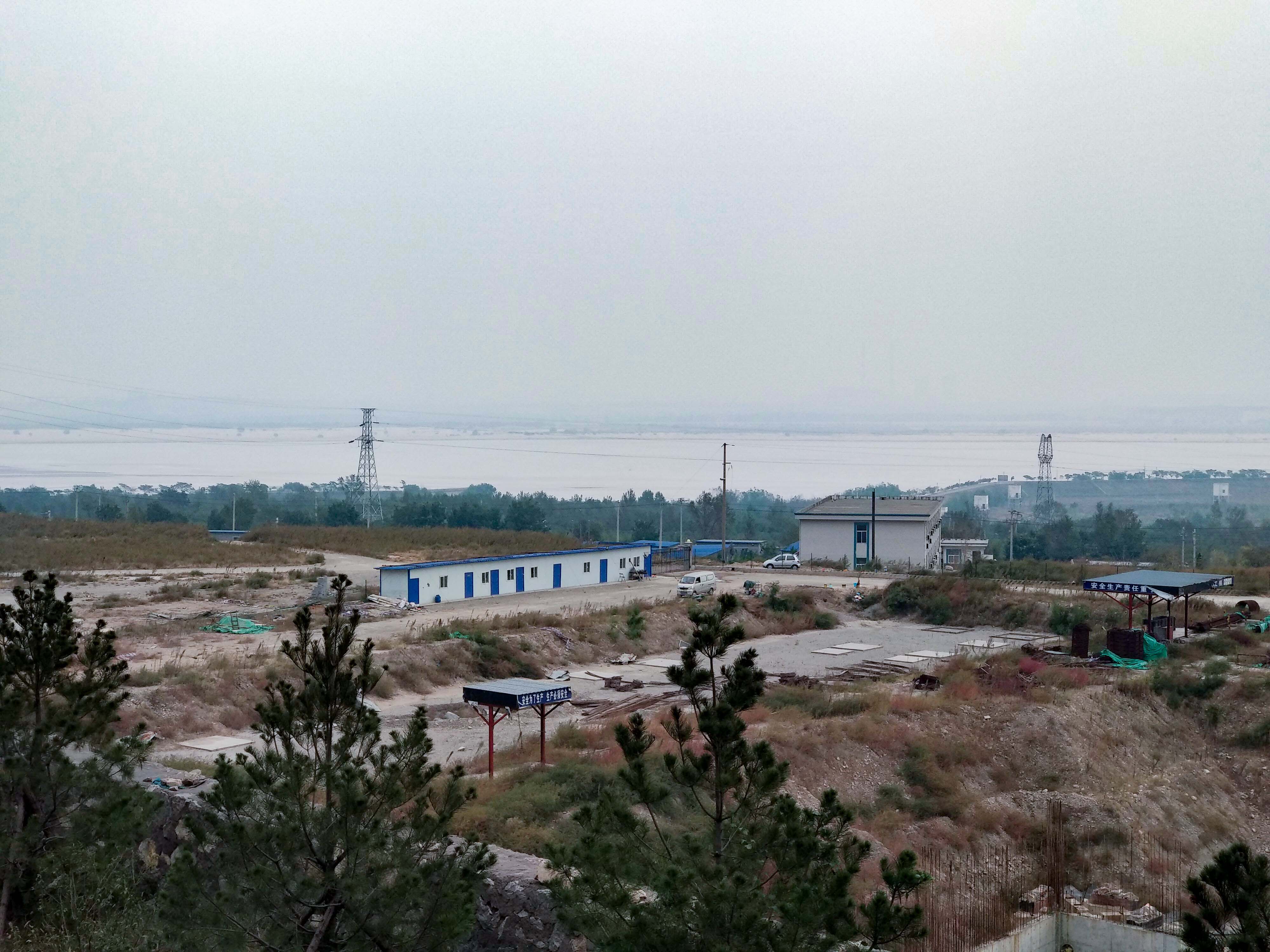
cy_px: 476
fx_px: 1908
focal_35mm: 52
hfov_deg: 36.8
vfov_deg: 28.0
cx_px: 635
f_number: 2.6
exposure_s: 1/277
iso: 100
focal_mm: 5.99
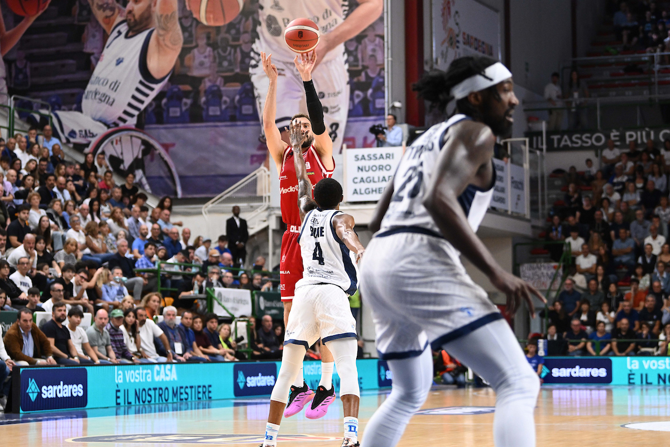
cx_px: 335
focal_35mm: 82
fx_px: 1526
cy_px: 224
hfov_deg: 24.8
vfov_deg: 16.7
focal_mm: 82
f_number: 3.2
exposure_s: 1/1250
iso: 3200
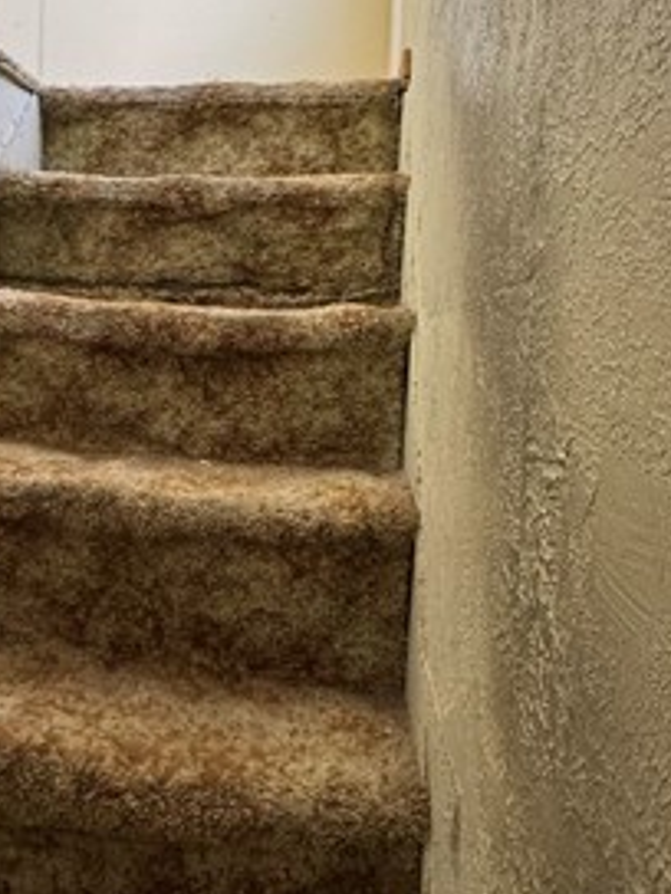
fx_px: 853
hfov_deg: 41.6
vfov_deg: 54.9
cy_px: 355
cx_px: 164
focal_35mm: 33
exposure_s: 1/50
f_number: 2.2
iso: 160
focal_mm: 2.22
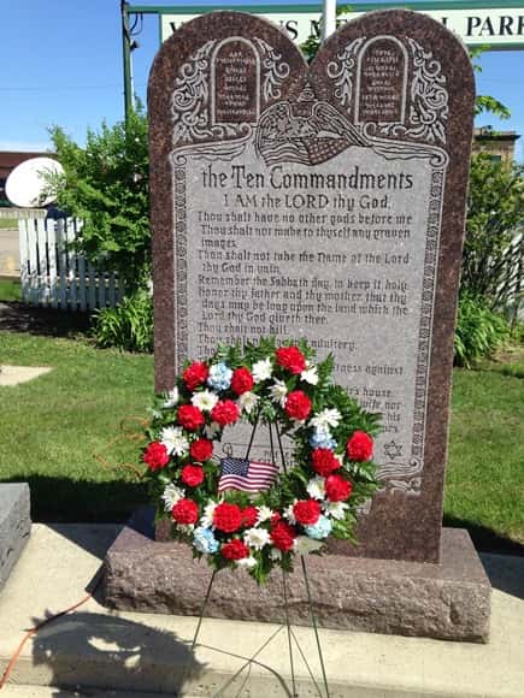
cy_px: 349
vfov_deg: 55.4
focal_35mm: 33
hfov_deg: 42.9
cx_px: 262
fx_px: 666
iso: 50
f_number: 2.4
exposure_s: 1/1323
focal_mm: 4.12
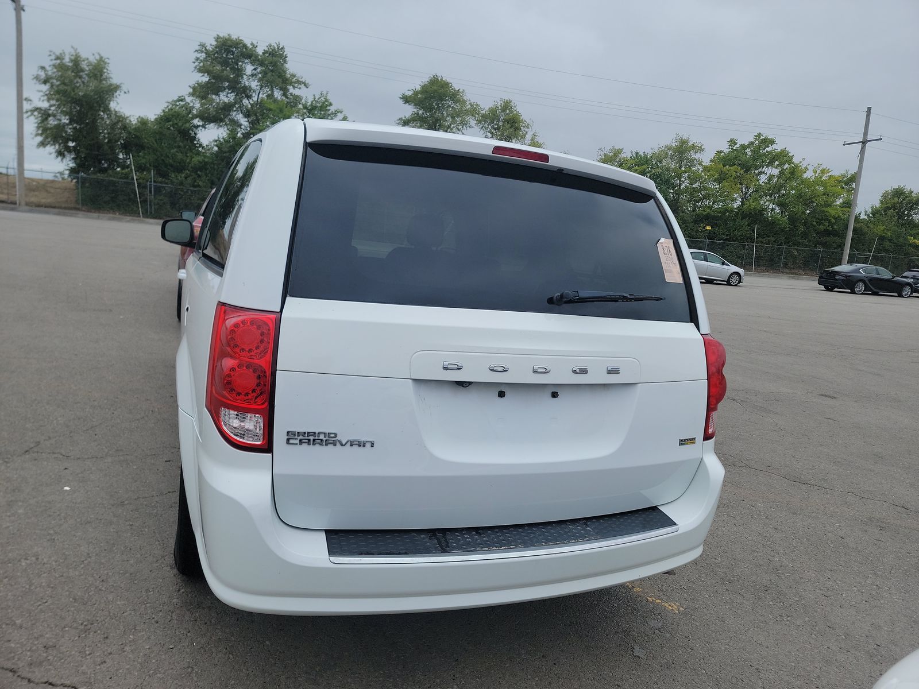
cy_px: 344
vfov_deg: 56.8
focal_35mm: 24
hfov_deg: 71.6
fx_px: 637
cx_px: 460
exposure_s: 1/1192
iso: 50
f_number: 1.8
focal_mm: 6.7
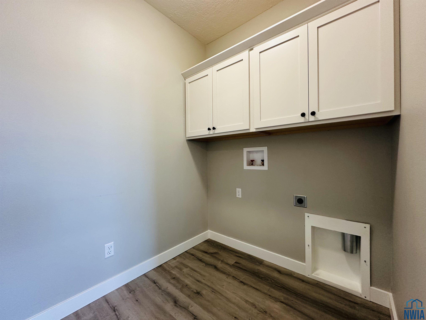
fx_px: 172
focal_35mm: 14
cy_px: 160
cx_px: 213
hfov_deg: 102.1
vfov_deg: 85.7
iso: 200
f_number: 2.2
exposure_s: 1/60
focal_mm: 2.22
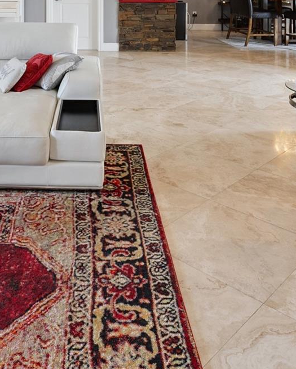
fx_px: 449
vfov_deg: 40.0
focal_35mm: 41
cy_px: 11
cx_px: 79
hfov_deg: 35.8
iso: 250
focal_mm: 14
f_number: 7.1
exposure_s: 1/60
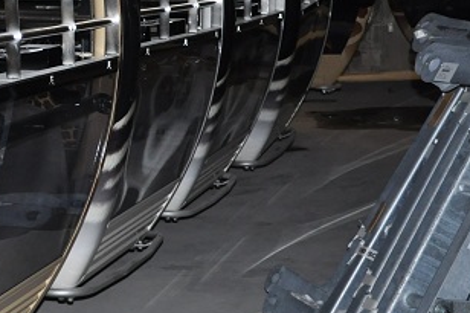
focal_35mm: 117
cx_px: -101
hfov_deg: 16.7
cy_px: 35
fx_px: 1527
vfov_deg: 11.6
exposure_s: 1/60
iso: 800
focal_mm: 28
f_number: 4
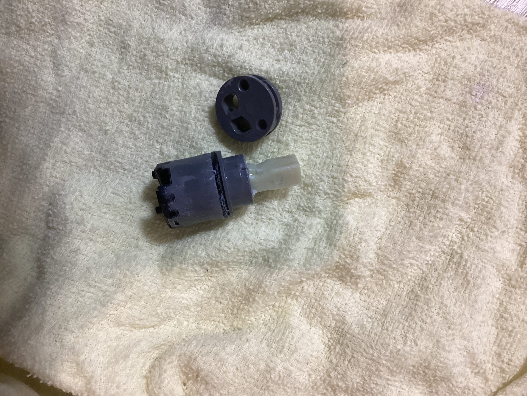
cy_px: 198
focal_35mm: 31
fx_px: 472
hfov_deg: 58.4
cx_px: 264
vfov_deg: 45.4
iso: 125
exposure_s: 1/60
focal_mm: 3.3
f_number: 2.4
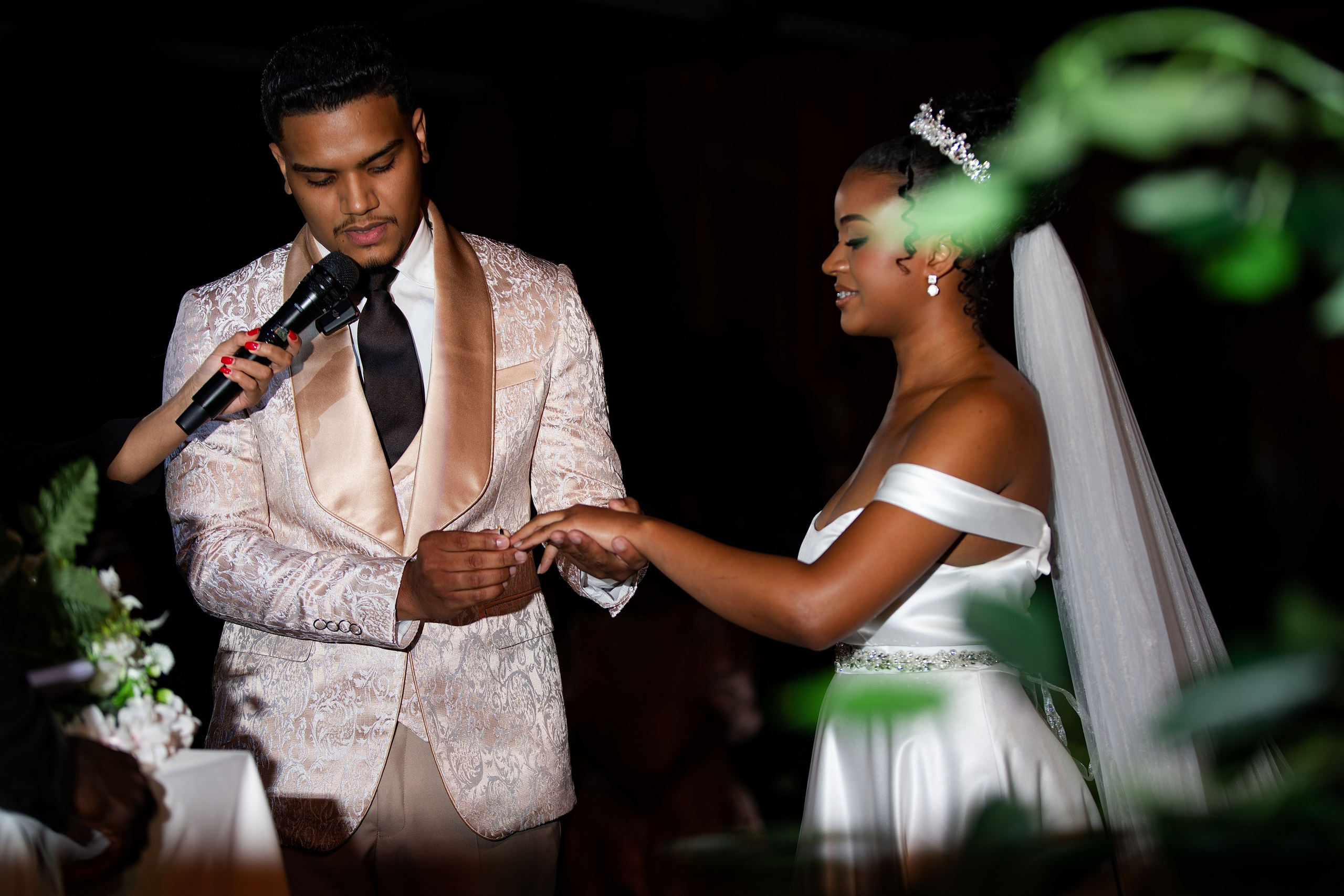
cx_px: 672
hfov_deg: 28.8
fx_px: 2613
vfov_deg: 19.5
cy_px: 448
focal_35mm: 70
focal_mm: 70
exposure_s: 1/250
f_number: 2.8
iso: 125
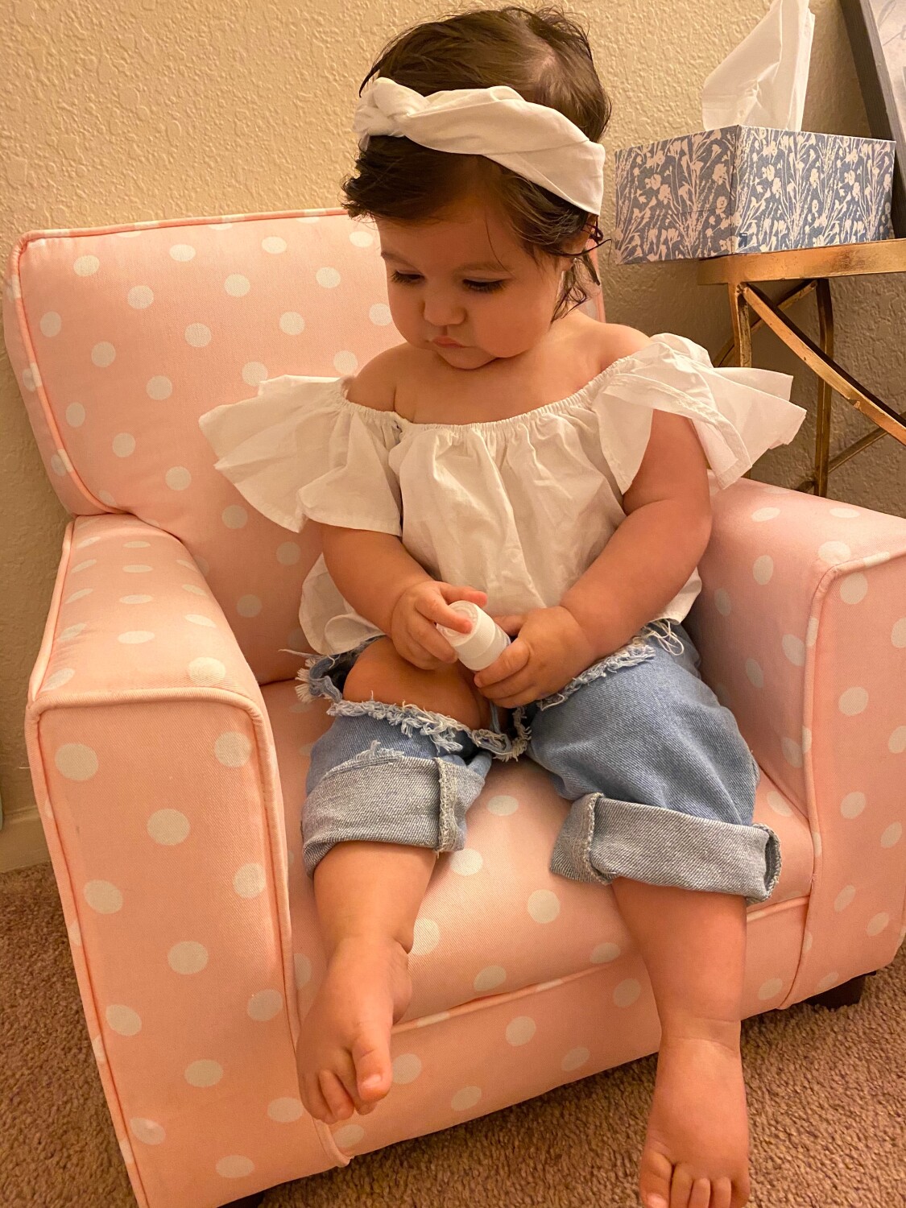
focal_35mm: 26
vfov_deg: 67.3
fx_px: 907
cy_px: 604
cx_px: 453
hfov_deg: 53.1
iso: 500
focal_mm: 4.25
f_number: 1.8
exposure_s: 1/60
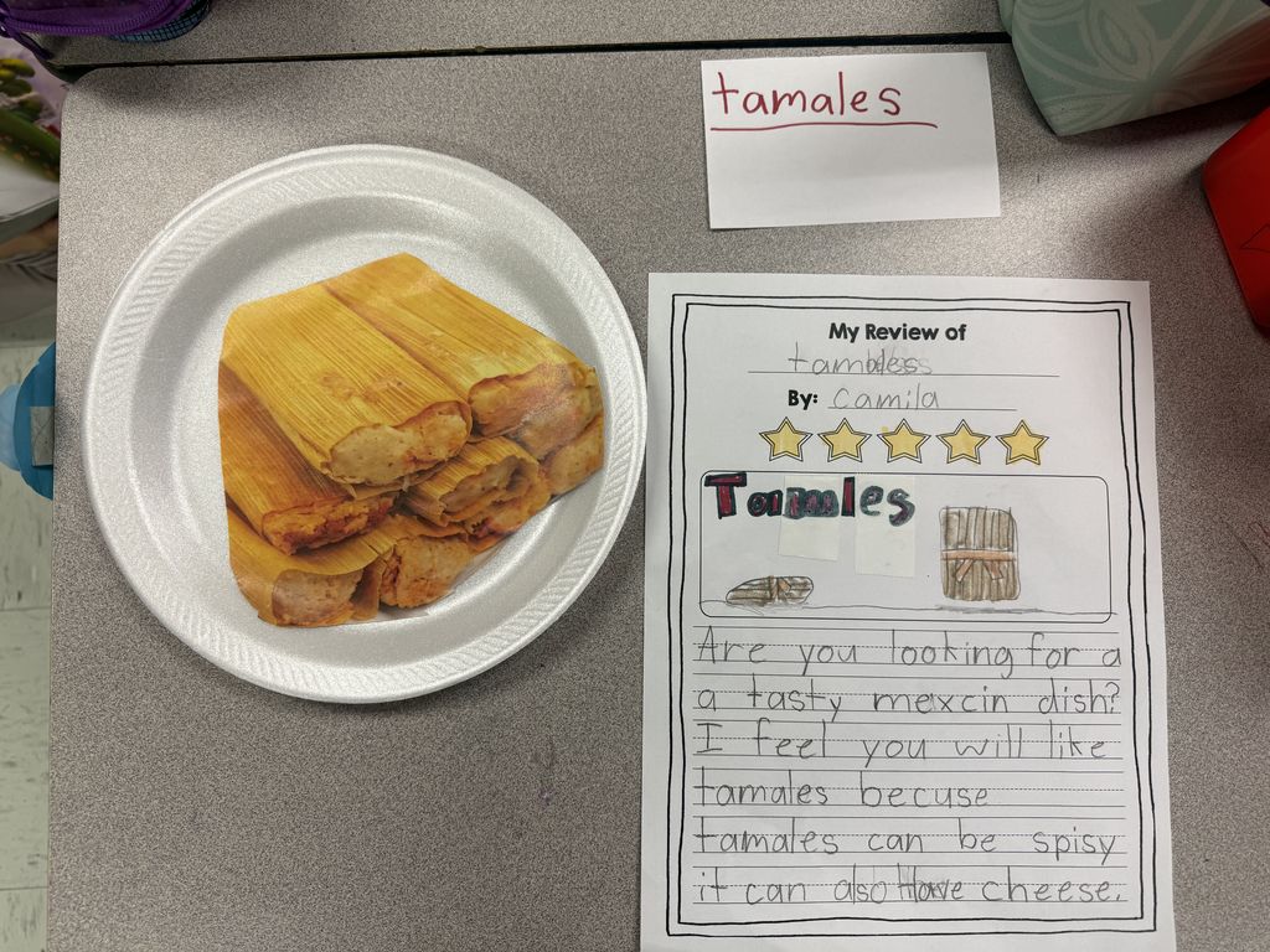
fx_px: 881
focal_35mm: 24
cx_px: 635
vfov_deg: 56.8
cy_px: 476
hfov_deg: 71.6
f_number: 1.78
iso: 80
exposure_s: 1/120
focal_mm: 6.76
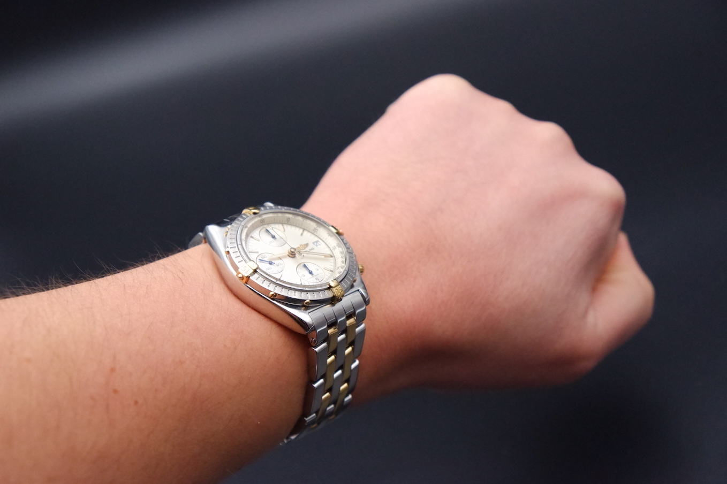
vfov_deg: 22.6
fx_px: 1211
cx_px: 364
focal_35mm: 60
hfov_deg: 33.4
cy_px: 242
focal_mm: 40.7
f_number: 5.6
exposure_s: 1/4000
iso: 6400
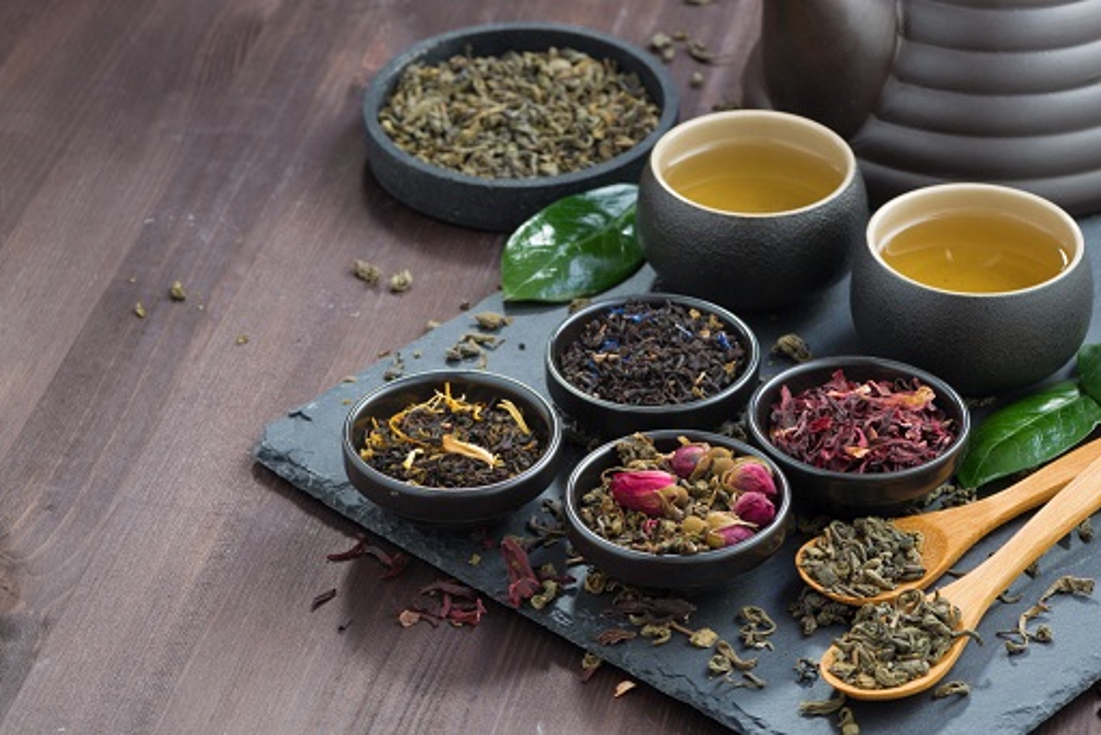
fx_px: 3213
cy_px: 368
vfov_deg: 13.1
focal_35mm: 105
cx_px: 550
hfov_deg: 19.4
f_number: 14
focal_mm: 105
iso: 125
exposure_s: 1/125
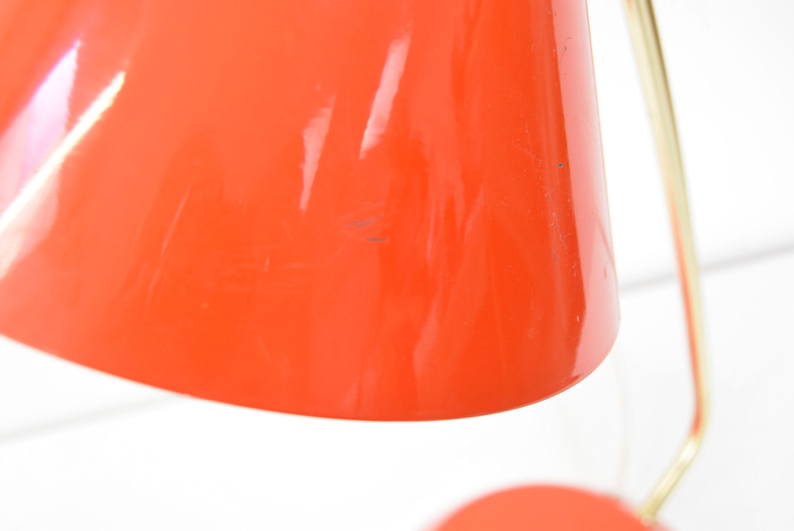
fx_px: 861
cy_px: 266
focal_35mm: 39
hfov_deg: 49.5
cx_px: 397
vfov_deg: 34.3
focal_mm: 26
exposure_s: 1/125
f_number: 5.6
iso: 1600
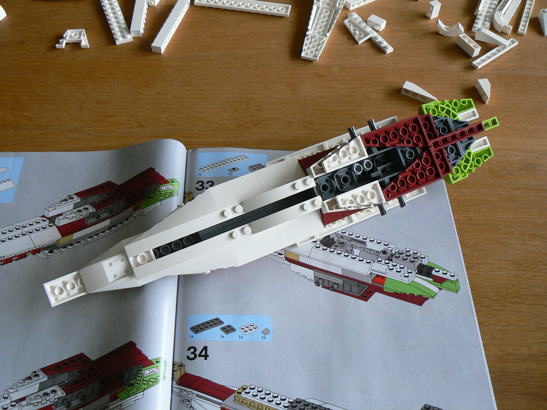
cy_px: 205
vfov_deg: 39.7
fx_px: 569
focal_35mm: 36
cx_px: 274
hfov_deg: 51.4
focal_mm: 6
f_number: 2.8
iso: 100
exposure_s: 1/15
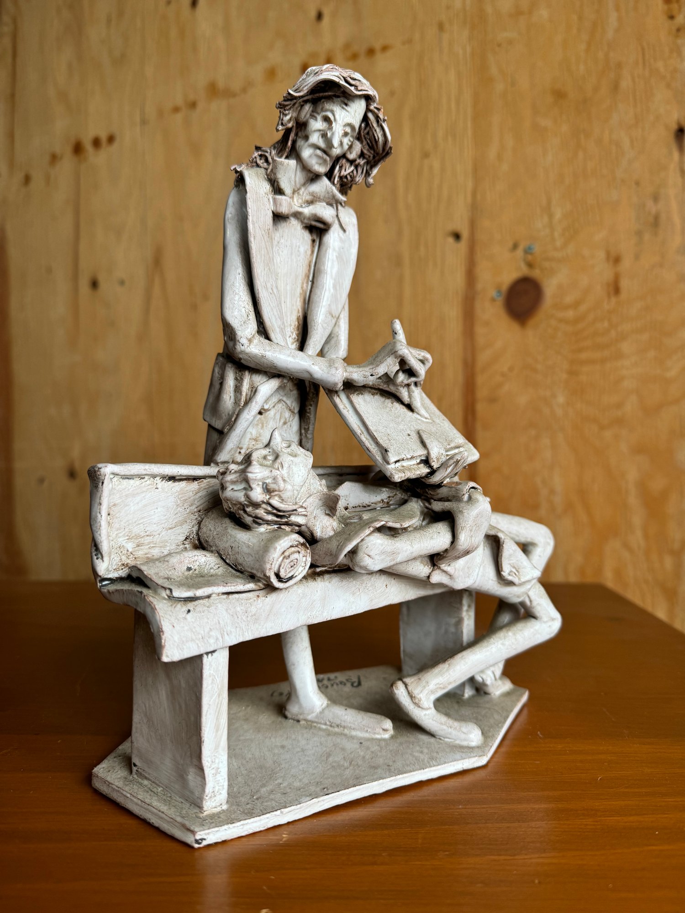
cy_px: 456
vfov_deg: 71.6
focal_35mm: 24
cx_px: 342
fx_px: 633
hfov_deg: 56.8
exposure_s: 1/120
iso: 125
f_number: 1.78
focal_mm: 6.76
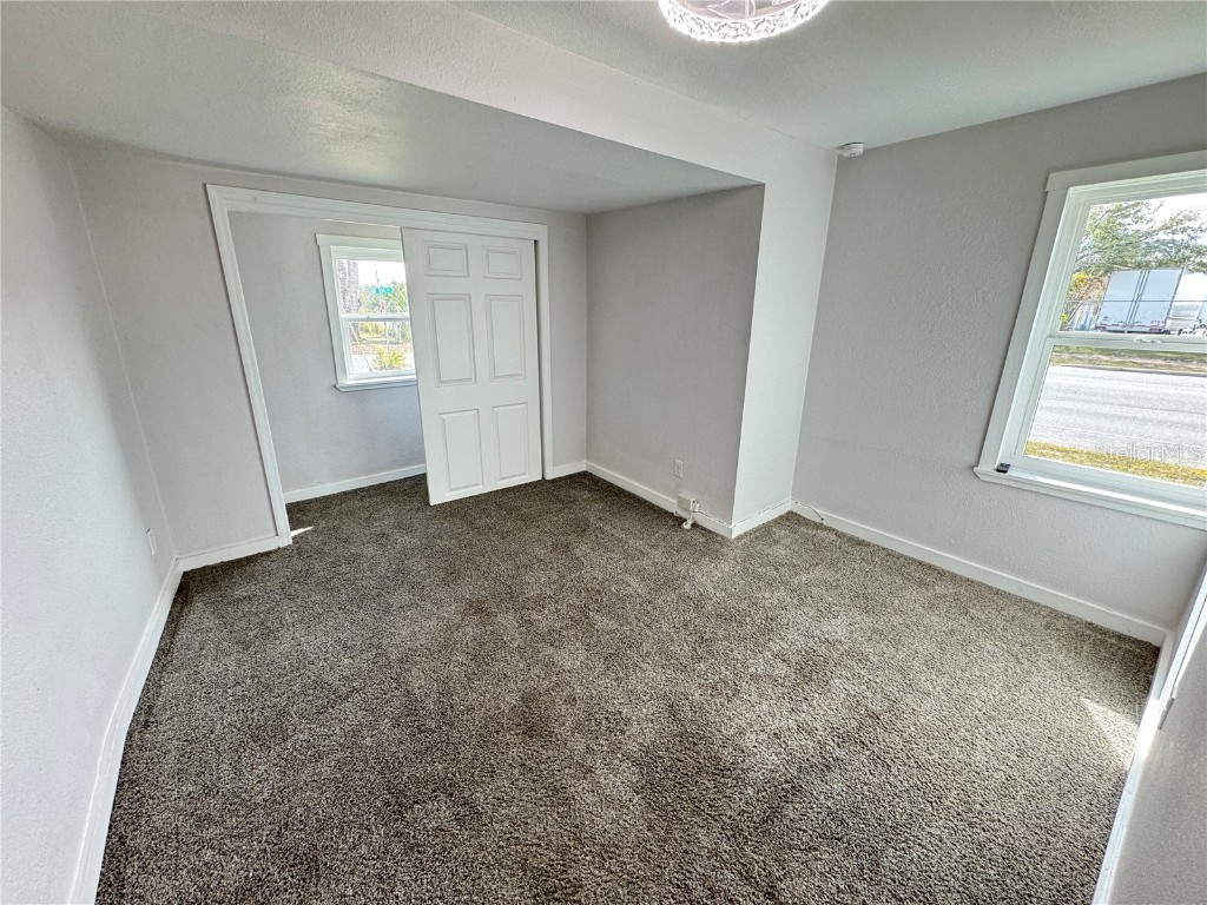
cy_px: 452
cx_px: 604
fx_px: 488
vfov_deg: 85.7
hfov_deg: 102.1
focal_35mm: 14
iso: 160
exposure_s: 1/120
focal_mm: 2.22
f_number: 2.2
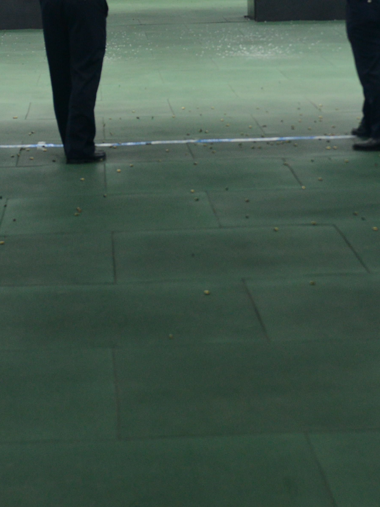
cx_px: 172
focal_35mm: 113
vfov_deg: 17.2
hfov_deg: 13.1
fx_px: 1654
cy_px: 70
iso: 1250
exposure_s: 1/160
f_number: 3.5
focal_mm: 38
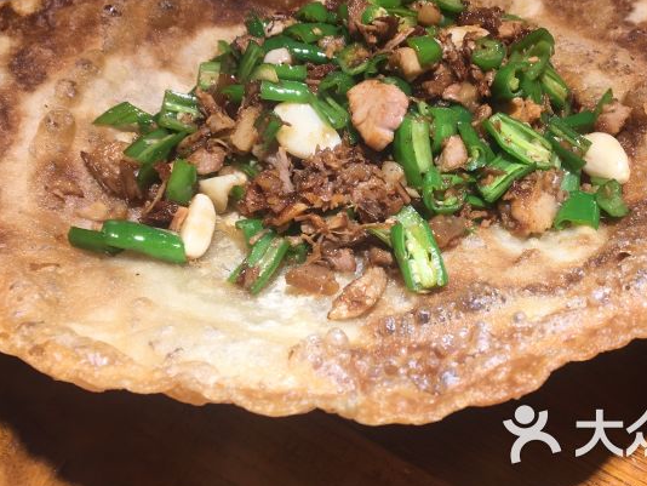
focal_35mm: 38
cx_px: 383
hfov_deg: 48.7
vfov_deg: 37.5
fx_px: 711
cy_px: 179
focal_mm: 4.15
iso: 25
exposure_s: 1/50
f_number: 2.2
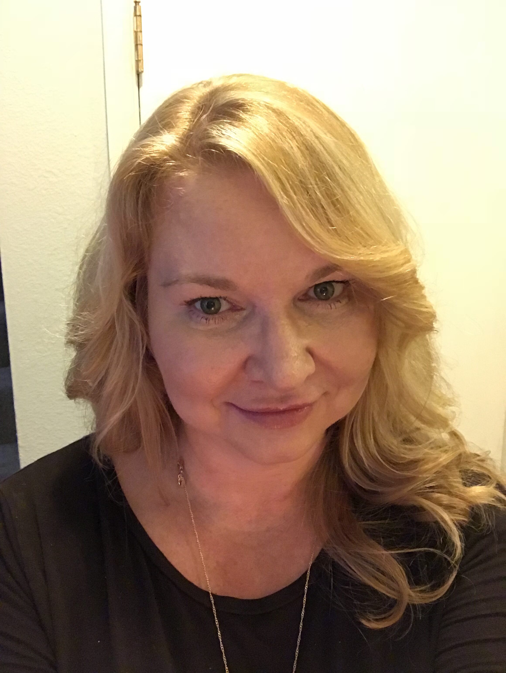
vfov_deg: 56.8
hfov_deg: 44.2
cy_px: 336
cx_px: 253
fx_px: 623
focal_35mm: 32
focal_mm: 2.87
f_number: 2.2
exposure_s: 1/15
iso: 400
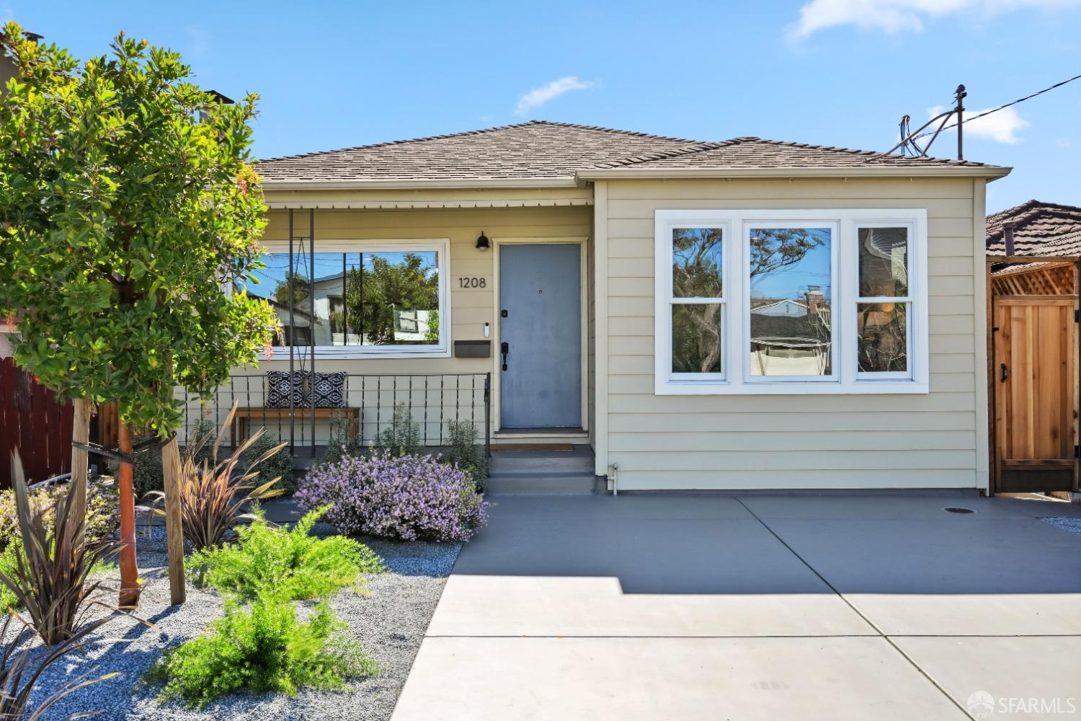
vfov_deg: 43.6
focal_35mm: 30
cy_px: 360
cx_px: 540
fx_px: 901
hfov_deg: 61.9
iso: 800
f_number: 10
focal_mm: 30
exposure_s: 1/800
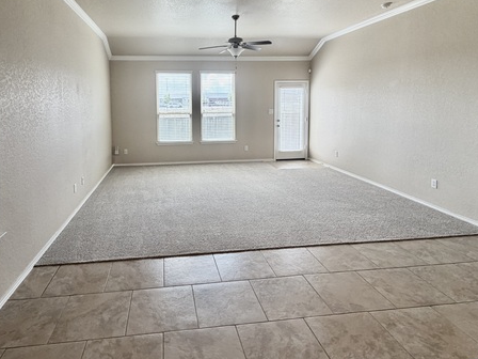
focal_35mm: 20
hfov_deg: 81.4
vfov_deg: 63.8
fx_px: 276
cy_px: 112
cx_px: 210
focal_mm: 2.22
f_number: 2.2
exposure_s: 1/120
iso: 125
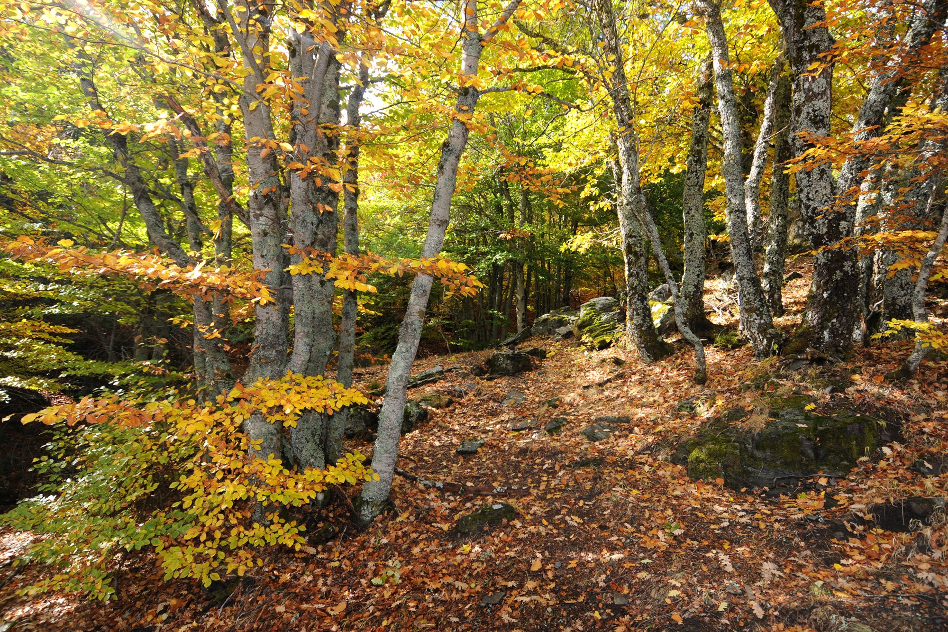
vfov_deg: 67.4
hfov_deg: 90.0
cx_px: 474
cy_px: 316
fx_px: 474
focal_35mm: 18
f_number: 4.5
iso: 200
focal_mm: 12
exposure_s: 1/250
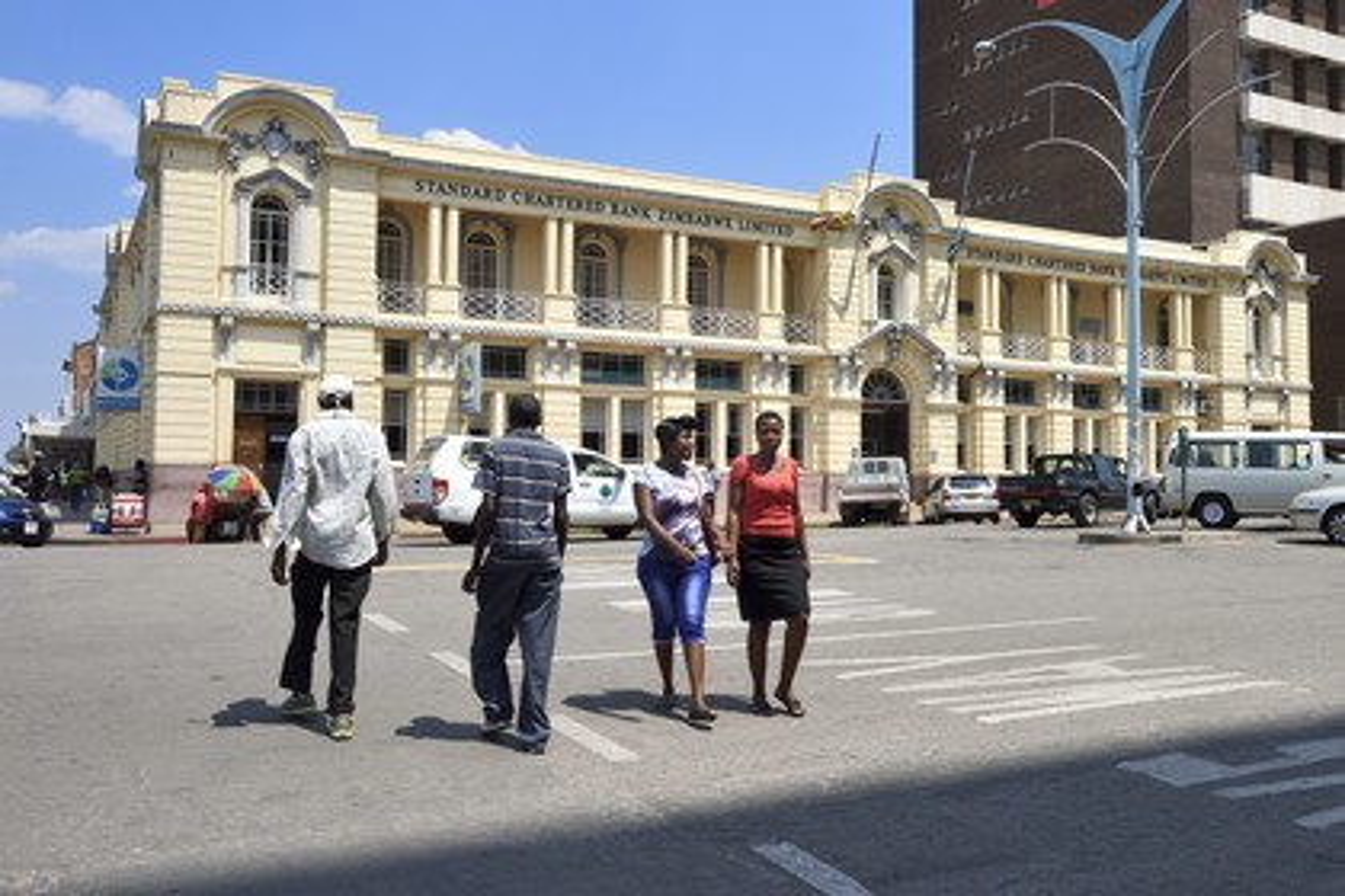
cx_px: 672
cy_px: 448
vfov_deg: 42.3
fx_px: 1158
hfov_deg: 60.3
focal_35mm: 31
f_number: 14
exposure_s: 1/320
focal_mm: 31
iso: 400
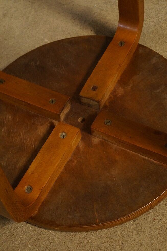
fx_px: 572
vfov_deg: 24.8
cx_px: 84
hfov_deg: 16.6
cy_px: 126
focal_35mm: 82
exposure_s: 1/15
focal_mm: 55
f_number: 5.6
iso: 1600
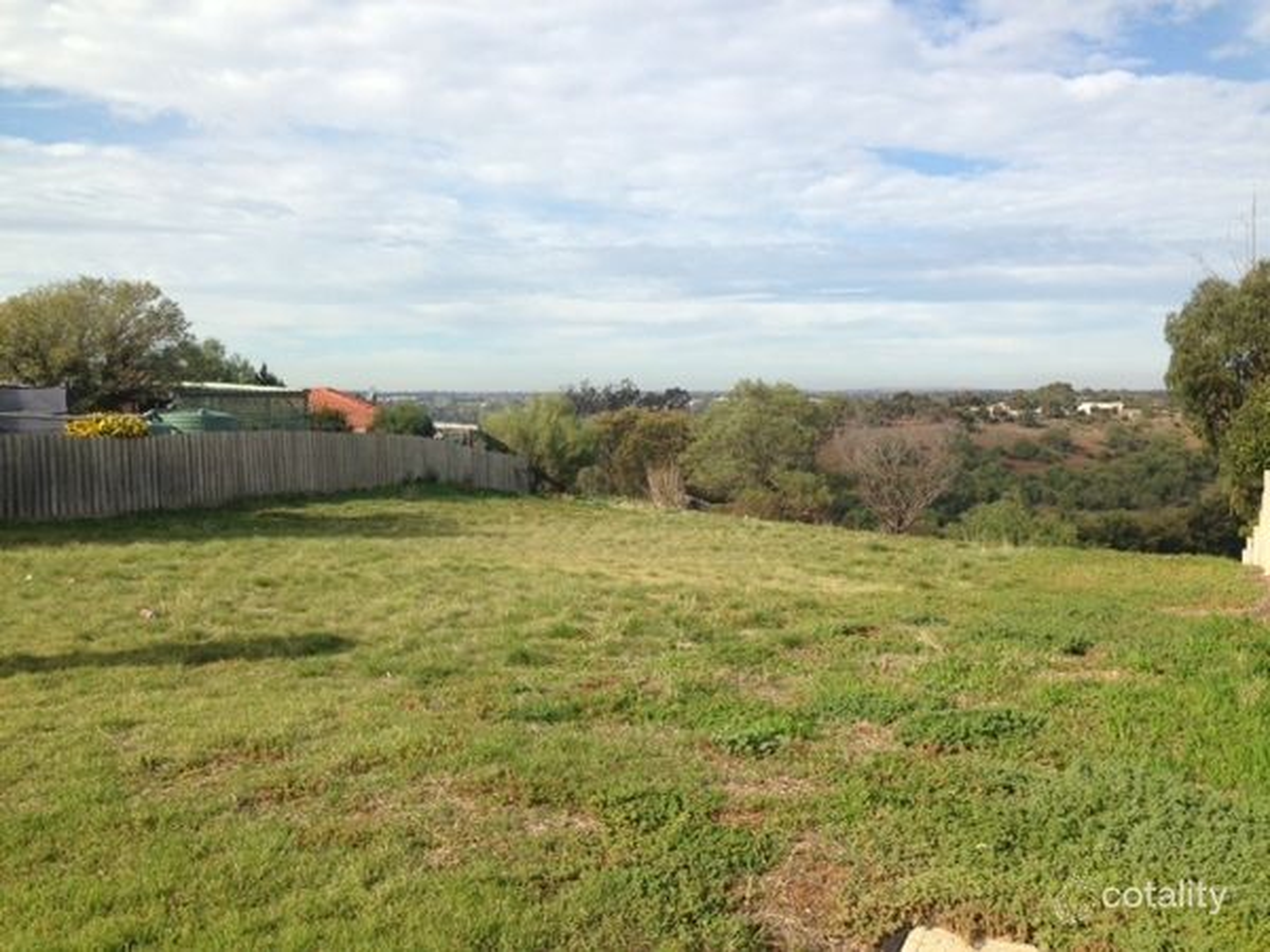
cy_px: 476
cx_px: 635
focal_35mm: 33
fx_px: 1211
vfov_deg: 42.9
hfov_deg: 55.4
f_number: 2.4
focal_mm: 4.12
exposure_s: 1/1466
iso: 50
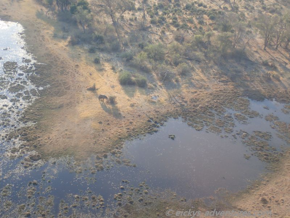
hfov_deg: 33.8
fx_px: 478
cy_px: 109
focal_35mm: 57
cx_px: 145
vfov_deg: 25.7
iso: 200
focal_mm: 10.29
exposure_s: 1/500
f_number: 3.5
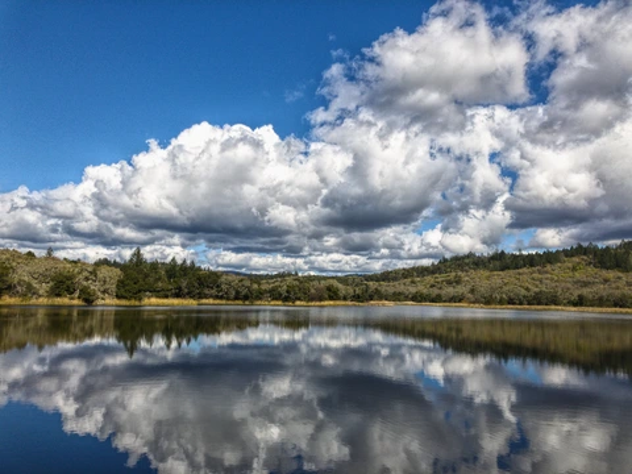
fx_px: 511
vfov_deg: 49.7
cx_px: 316
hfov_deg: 63.4
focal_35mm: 28
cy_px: 237
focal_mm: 4
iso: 20
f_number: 1.8
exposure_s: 1/1548
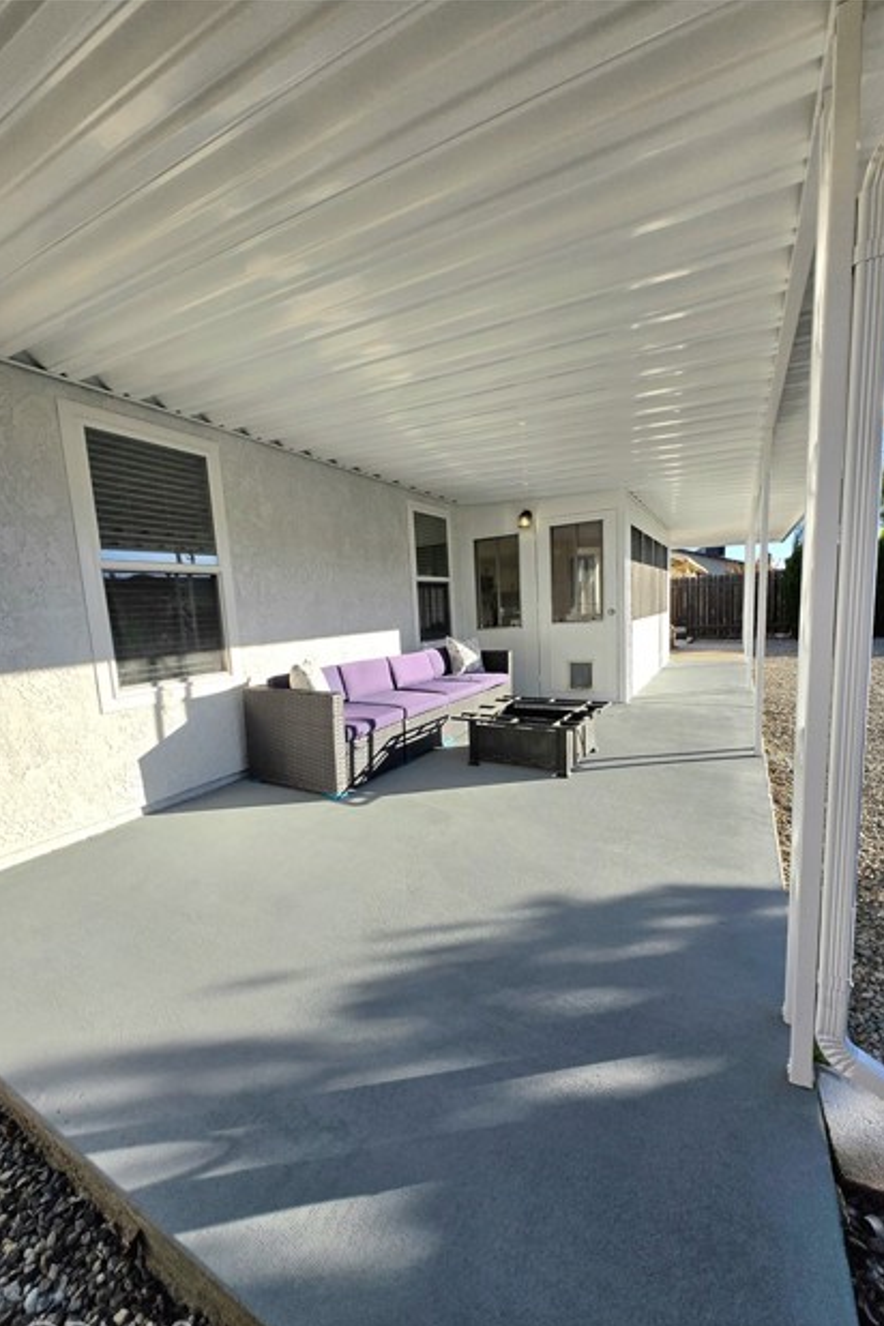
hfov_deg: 81.2
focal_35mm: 14
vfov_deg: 104.2
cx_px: 425
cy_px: 684
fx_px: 516
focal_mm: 1.7
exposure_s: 1/2000
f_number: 2.2
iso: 50
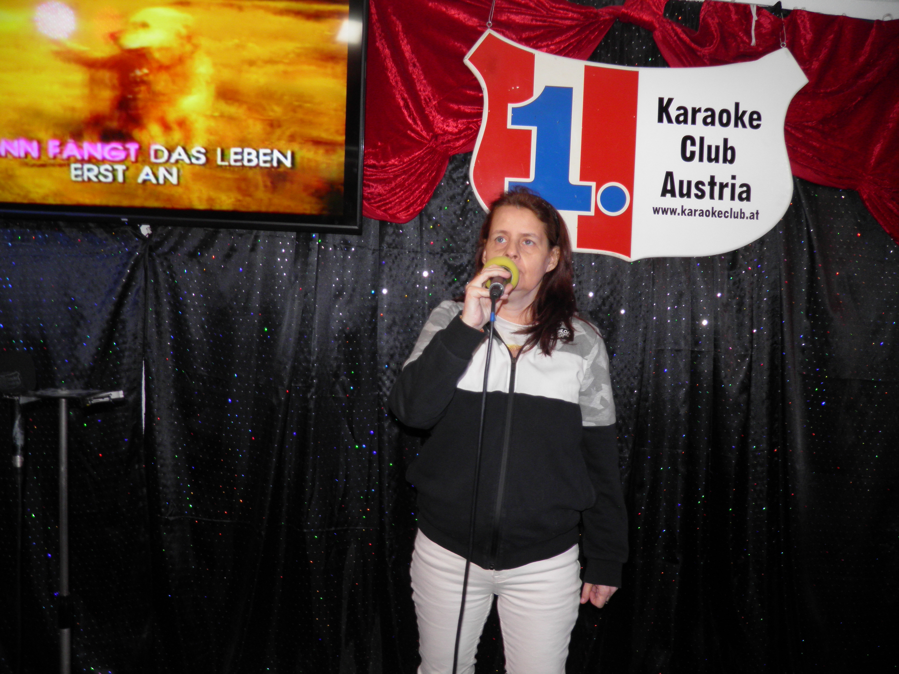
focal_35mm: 28
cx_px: 450
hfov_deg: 63.4
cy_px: 337
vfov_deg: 49.7
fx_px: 727
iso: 100
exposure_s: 1/30
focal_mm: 4.9
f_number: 2.8
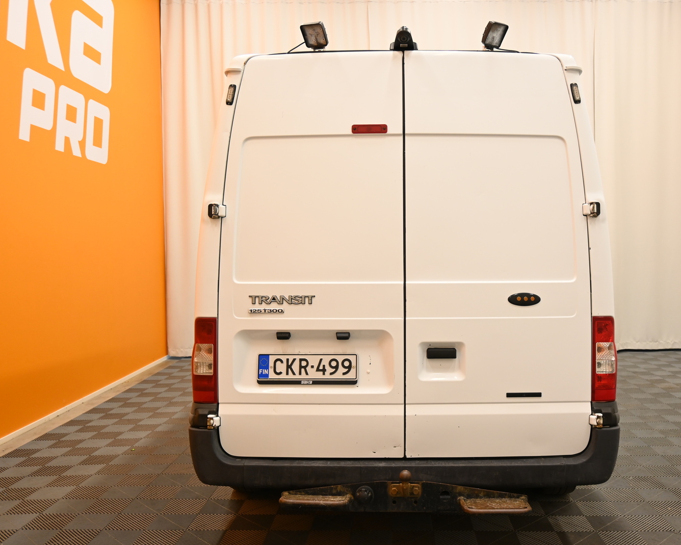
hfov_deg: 53.5
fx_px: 671
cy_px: 274
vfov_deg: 44.2
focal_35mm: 33
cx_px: 406
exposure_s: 1/30
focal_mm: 19.5
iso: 320
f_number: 3.8
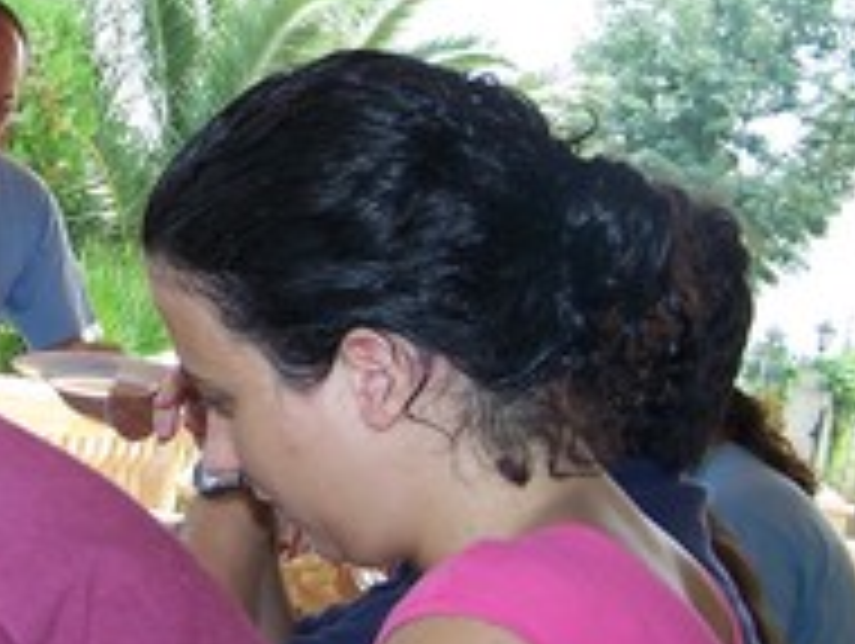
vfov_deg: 16.4
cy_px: 162
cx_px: -36
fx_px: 2226
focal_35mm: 90
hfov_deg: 20.9
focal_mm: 6.3
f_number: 2.8
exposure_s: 1/160
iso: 80
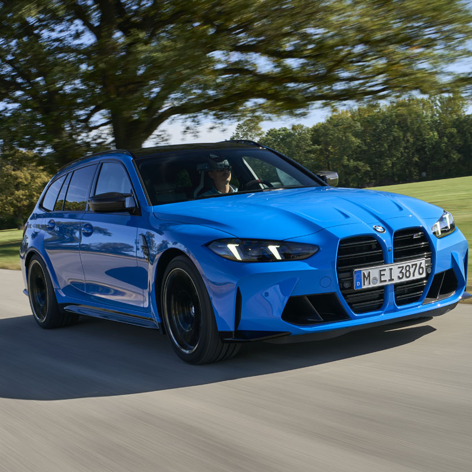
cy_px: 236
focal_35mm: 61
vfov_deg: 28.2
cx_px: 234
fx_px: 941
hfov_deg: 28.2
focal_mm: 47
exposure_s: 1/20
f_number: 16
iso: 100
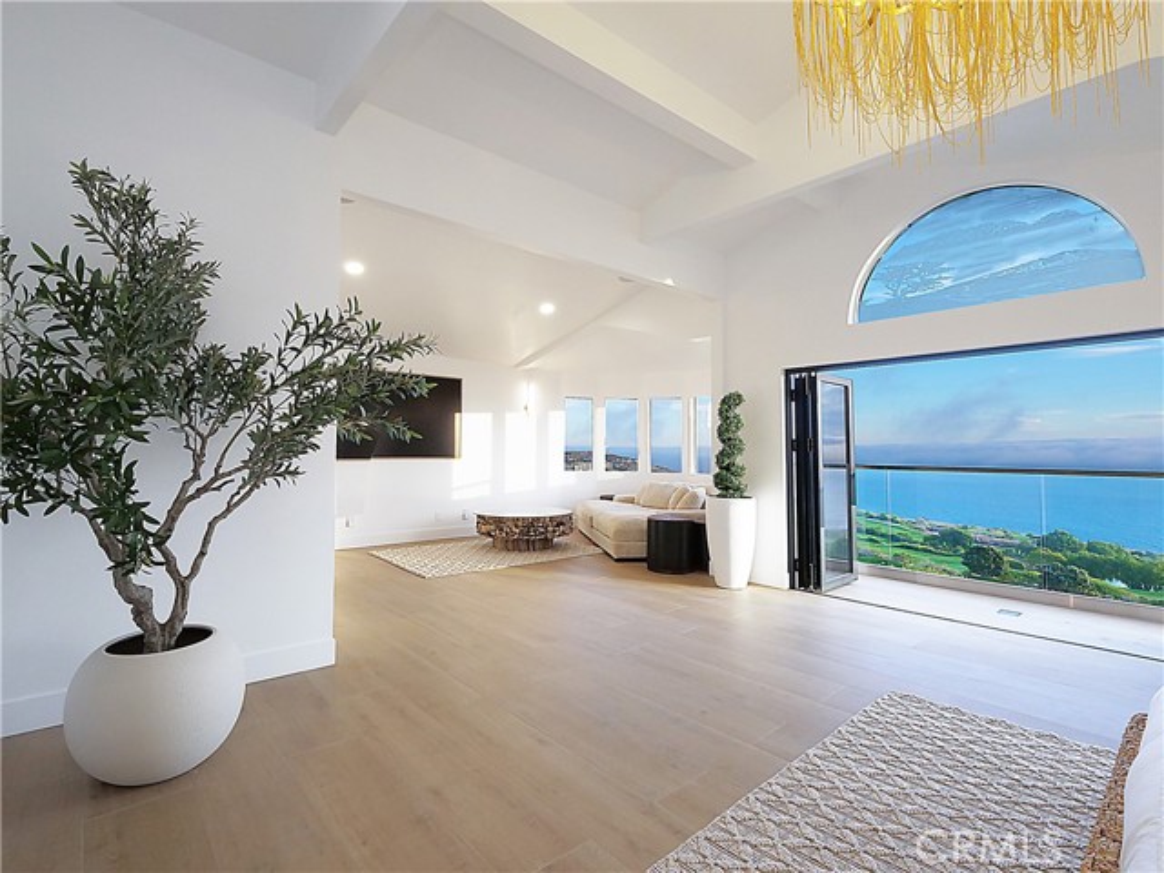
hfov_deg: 94.5
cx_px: 582
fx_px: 538
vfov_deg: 78.1
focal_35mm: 16
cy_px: 436
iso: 1600
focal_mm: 8
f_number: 8
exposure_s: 1/80
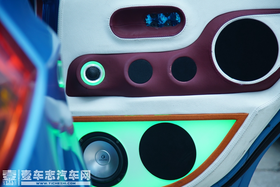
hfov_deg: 19.4
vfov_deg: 13.1
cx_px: 140
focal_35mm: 105
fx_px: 817
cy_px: 94
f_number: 4
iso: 500
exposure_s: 1/100
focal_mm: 105
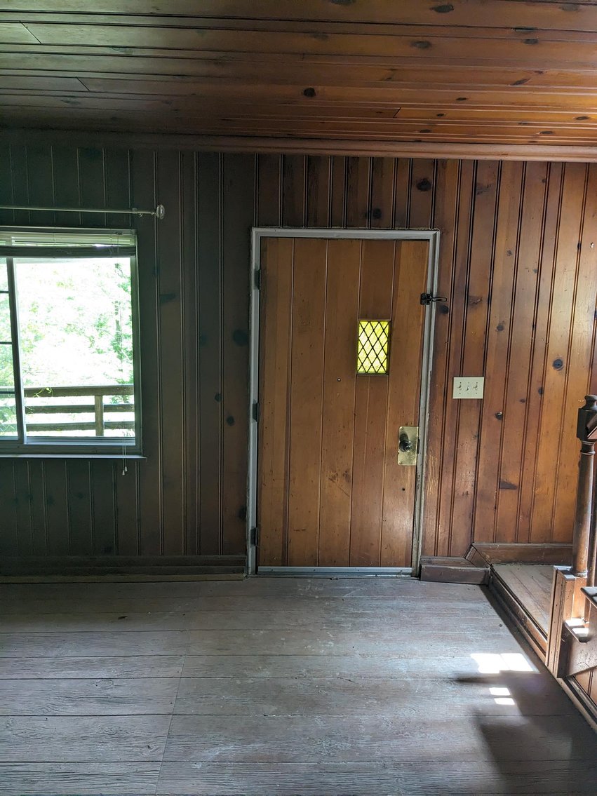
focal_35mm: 27
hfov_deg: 51.3
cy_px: 398
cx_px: 298
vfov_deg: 65.3
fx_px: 621
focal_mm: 4.38
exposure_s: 1/120
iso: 179
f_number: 1.73
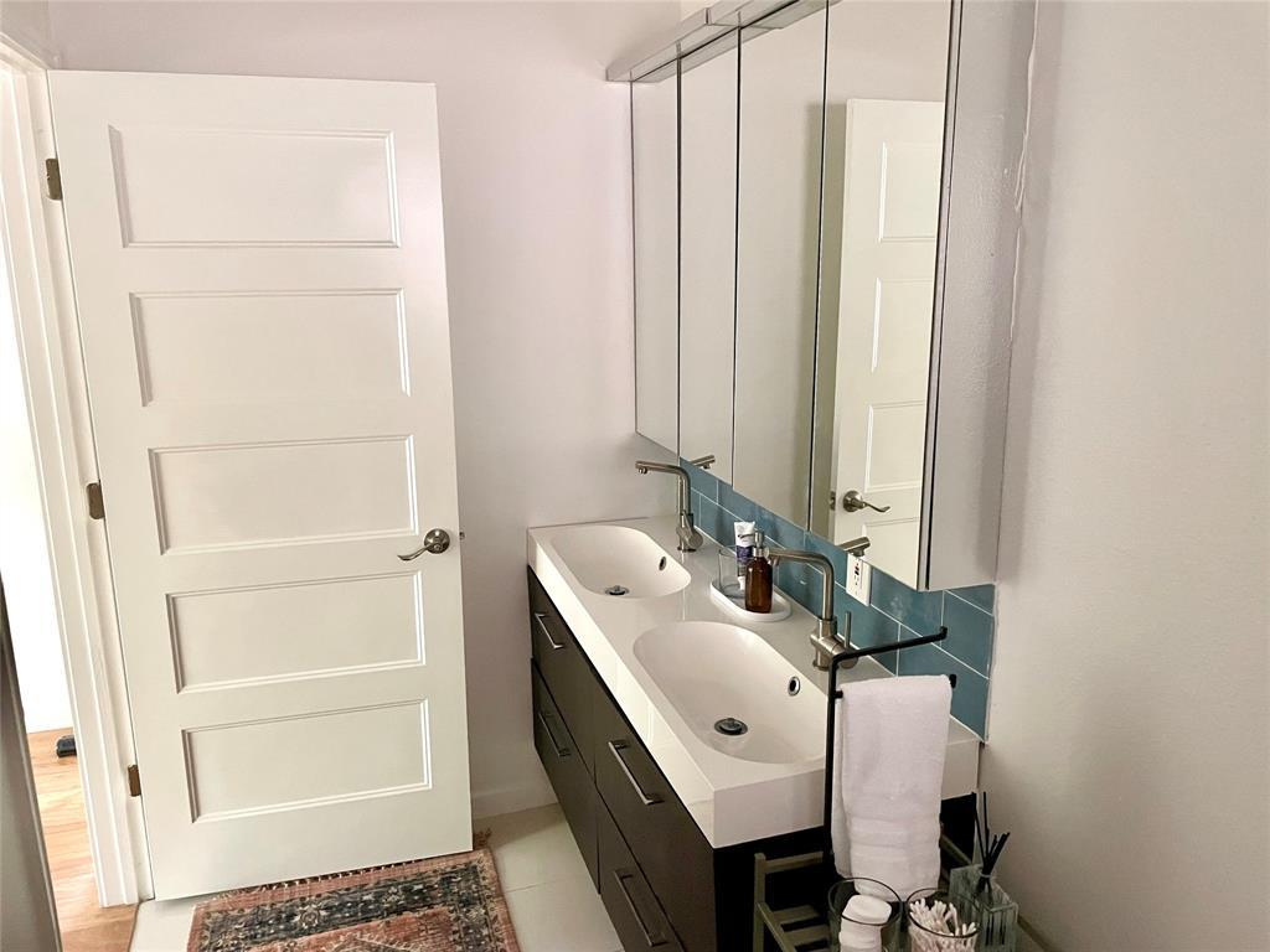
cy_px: 476
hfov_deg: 67.3
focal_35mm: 26
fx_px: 954
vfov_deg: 53.1
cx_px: 635
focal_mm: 4.2
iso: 640
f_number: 1.6
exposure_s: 1/37
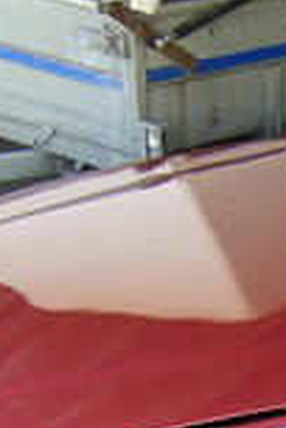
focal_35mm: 152
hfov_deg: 8.5
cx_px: 617
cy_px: 529
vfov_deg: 13.1
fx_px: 1811
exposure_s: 1/100
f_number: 2.8
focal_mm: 5.8
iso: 100
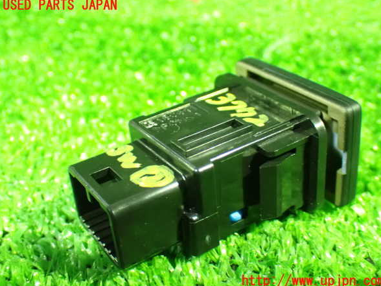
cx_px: 194
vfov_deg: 30.3
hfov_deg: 39.7
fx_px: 528
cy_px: 143
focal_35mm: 48
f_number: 3.1
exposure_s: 1/13
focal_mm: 8.4
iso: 1600
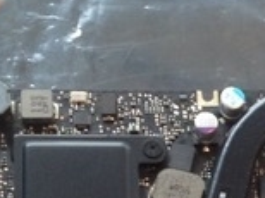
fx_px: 1391
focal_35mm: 182
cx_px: 286
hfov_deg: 10.8
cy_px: 382
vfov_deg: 7.8
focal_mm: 4.28
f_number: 2.4
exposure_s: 1/20
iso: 50
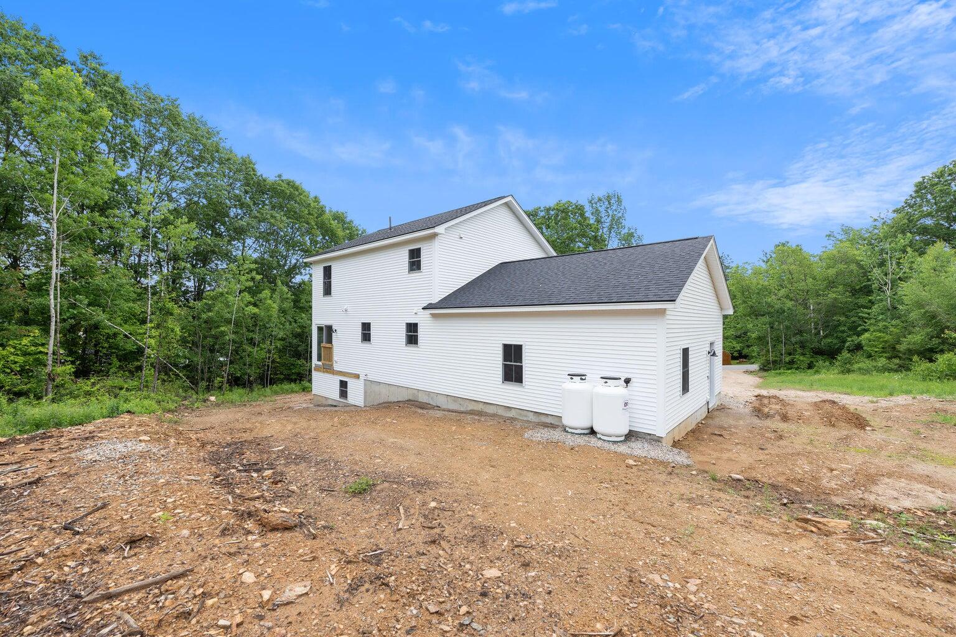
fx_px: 372
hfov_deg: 104.3
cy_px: 318
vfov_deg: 81.2
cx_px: 478
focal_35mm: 14
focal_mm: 14
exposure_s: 1/80
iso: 100
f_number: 8
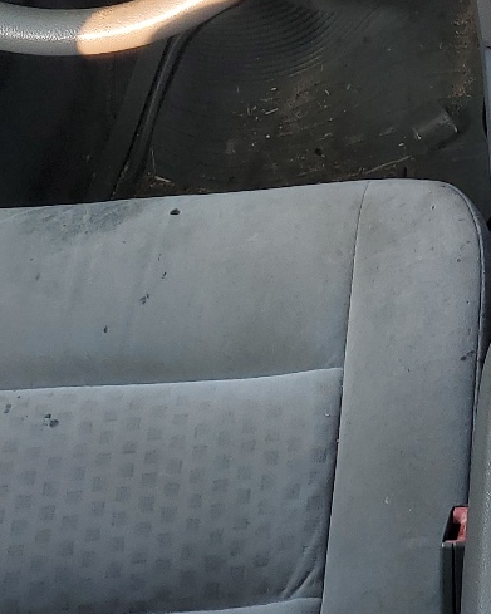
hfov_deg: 17.3
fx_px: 1508
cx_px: 648
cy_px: -18
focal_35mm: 83
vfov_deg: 22.1
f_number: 1.5
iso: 50
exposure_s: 1/172
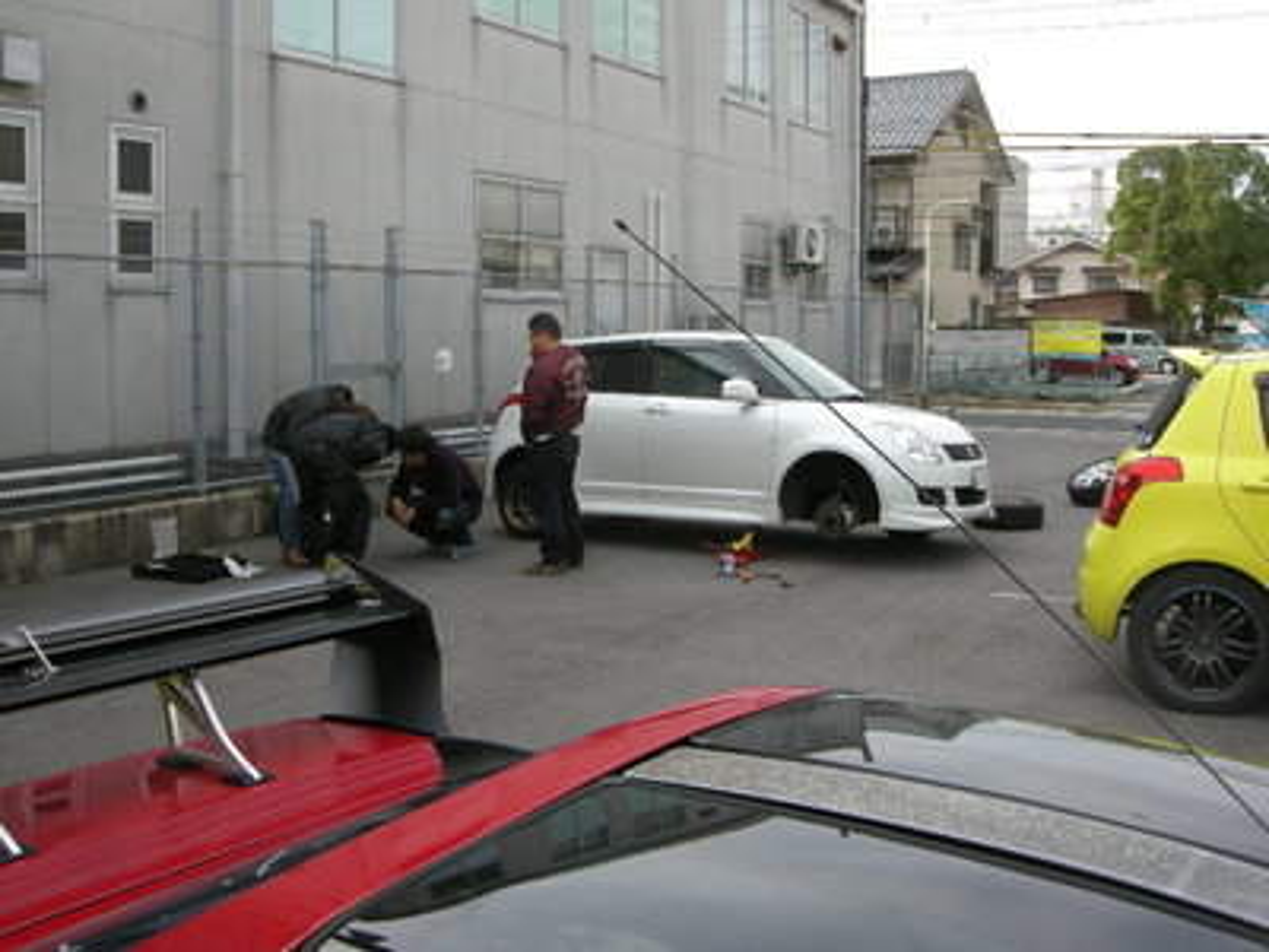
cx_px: 634
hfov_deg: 51.4
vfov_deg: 39.7
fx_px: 1320
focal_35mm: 36
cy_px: 476
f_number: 4.8
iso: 64
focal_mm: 7.5
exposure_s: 1/183
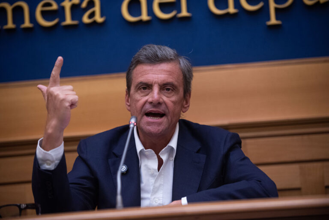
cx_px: 164
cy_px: 110
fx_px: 1189
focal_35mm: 130
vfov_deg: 10.6
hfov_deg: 15.8
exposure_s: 1/250
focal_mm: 130
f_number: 2.8
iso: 1600
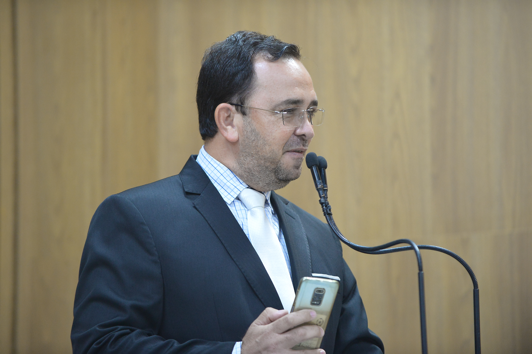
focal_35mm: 200
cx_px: 266
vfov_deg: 6.9
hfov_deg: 10.3
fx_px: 2952
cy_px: 177
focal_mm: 200
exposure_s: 1/200
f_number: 2.8
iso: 3200
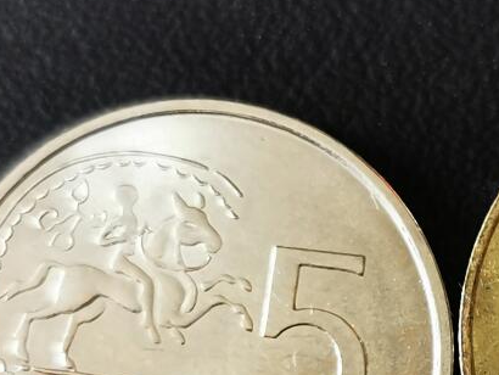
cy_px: 387
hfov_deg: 16.7
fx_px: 1673
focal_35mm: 116
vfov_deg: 12.6
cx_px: 469
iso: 250
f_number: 1.6
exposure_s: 1/50
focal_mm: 5.56
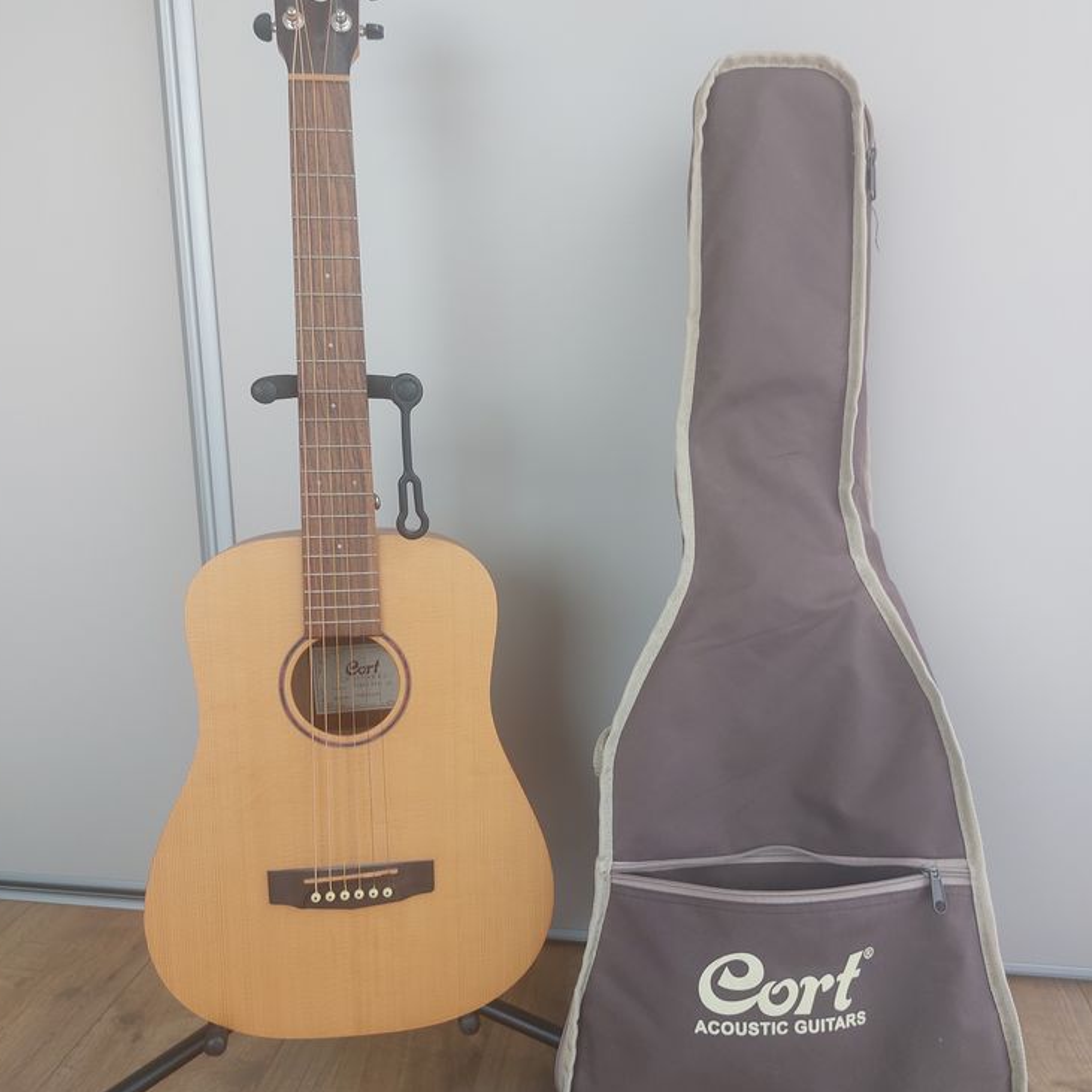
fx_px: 1035
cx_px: 538
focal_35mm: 29
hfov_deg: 55.6
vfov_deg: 55.5
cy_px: 601
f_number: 1.8
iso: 64
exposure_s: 1/100
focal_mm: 5.23
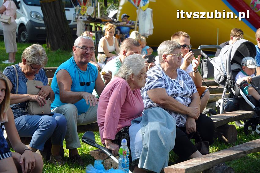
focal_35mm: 105
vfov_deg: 13.0
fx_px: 758
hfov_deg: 19.5
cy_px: 86
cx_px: 130
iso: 640
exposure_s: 1/640
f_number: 6.3
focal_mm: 70
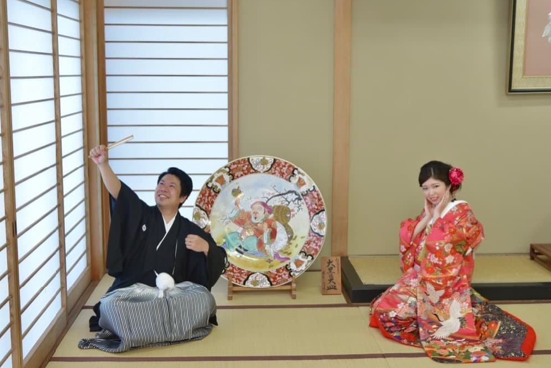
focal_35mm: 52
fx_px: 796
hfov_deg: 38.1
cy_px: 188
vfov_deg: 26.0
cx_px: 295
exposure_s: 1/50
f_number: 5.6
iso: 2000
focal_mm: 48
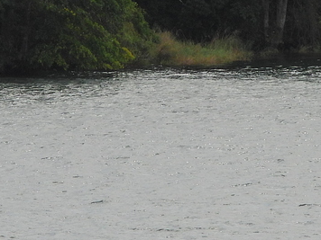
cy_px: -179
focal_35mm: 719
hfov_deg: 2.8
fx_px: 6667
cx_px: 111
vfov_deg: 2.1
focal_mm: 35.7
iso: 100
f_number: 4.5
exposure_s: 1/1250
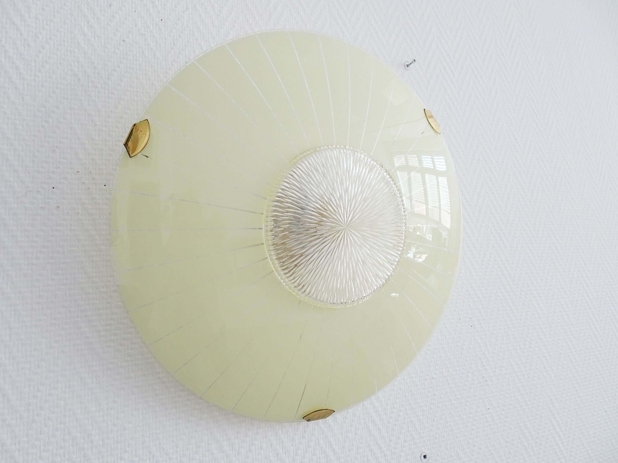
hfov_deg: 71.6
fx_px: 428
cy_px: 232
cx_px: 309
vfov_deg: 56.8
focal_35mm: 24
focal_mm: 4.1
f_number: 3.5
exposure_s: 1/40
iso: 80
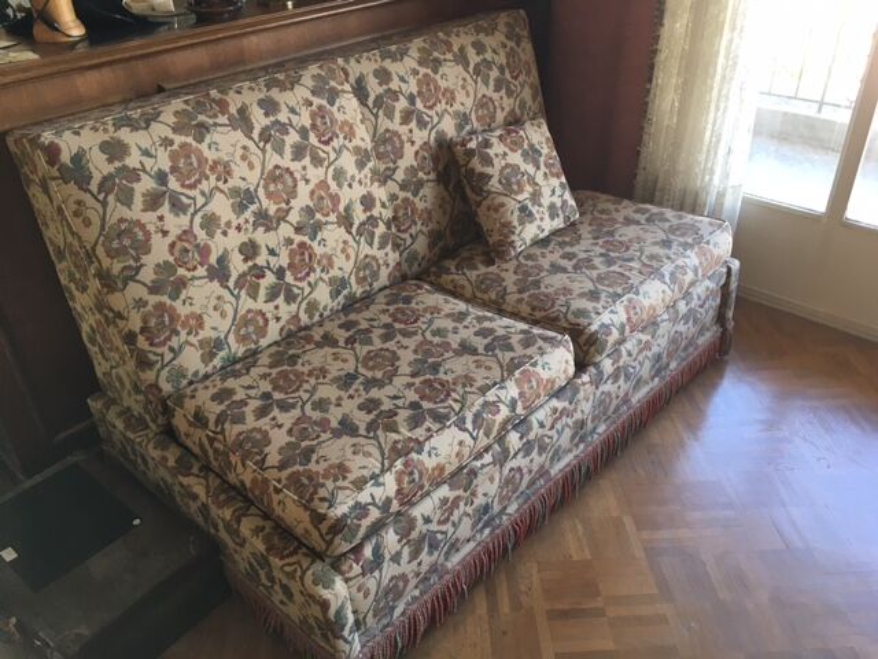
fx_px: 736
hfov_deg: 61.7
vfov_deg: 48.2
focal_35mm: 29
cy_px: 330
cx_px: 439
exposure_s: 1/33
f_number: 2.2
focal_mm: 4.15
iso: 32
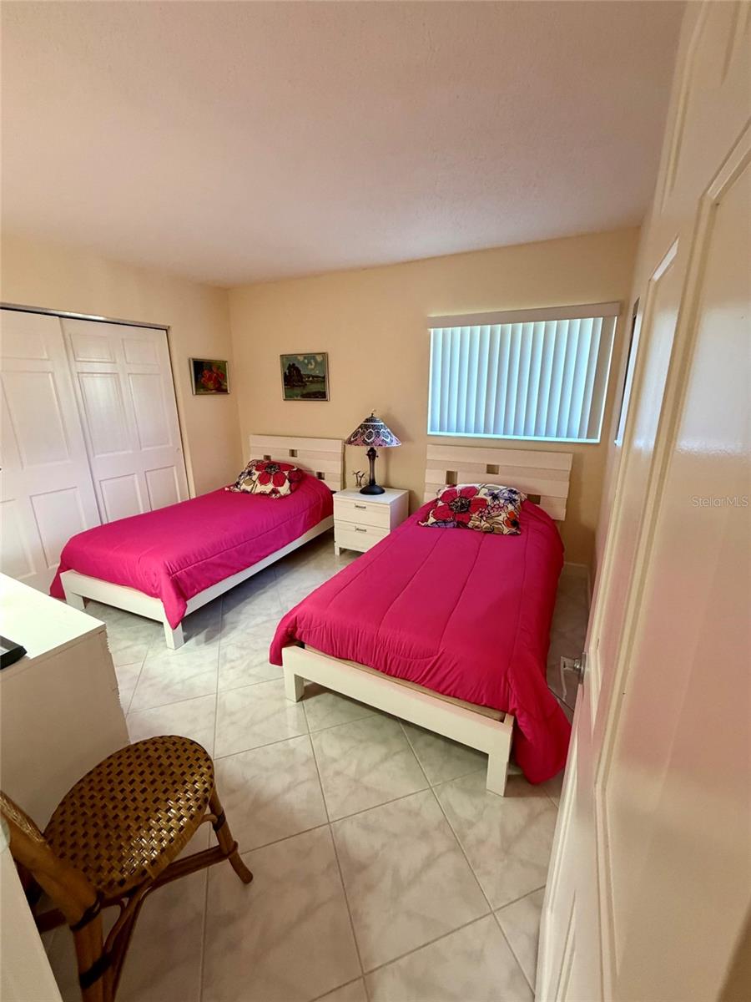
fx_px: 405
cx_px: 376
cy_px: 501
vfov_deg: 102.1
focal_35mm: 14
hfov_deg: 85.7
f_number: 2.2
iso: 400
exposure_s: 1/60
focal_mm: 2.22
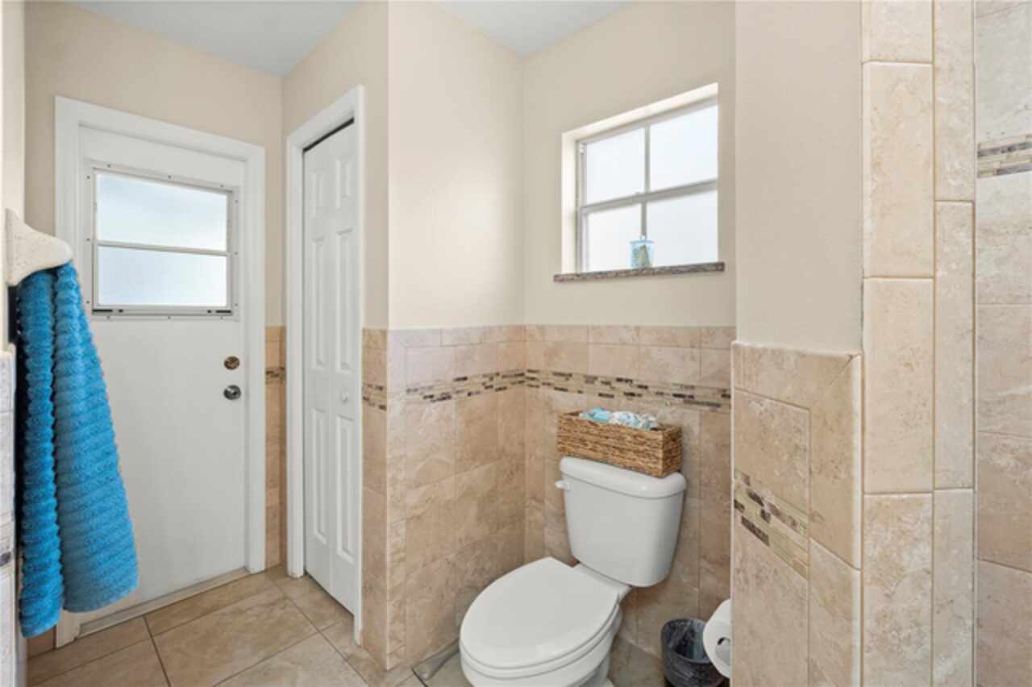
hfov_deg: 100.4
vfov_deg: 77.3
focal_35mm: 15
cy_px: 344
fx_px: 430
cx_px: 516
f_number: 8
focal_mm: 10
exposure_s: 1.6
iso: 100
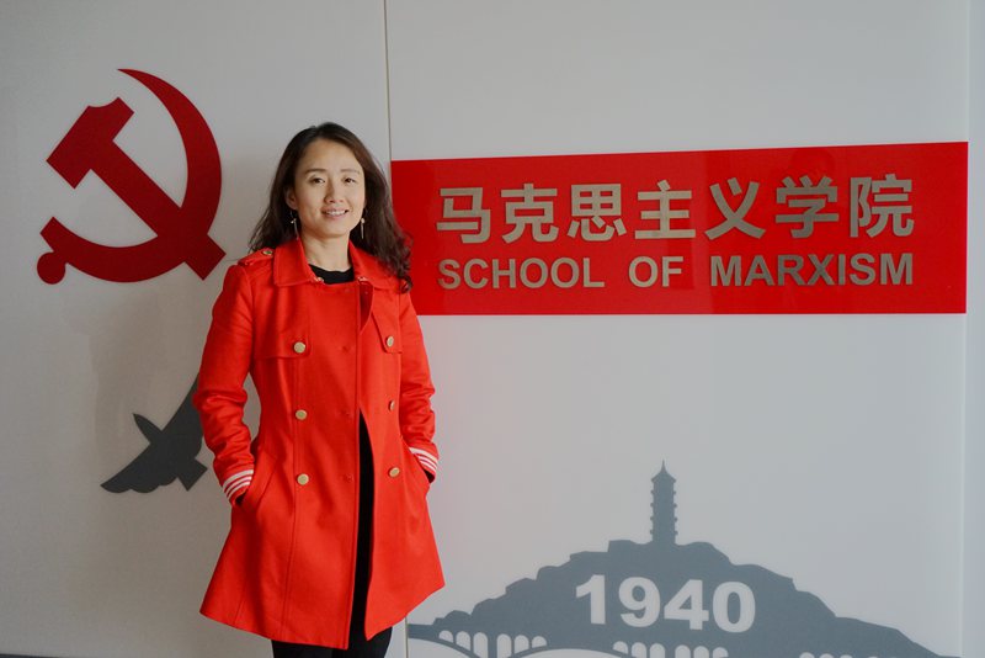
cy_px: 329
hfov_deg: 45.4
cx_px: 492
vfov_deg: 31.2
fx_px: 1177
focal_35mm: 43
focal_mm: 43
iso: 1600
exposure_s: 1/160
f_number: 4.5
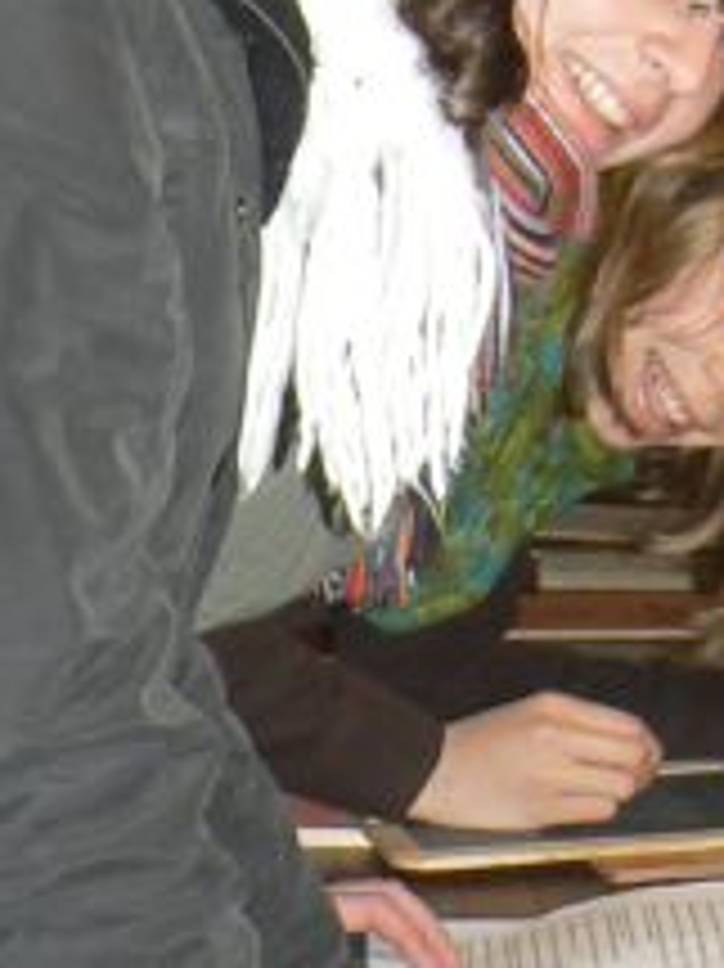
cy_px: 320
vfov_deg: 13.2
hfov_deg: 9.9
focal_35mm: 149
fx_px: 4159
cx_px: 274
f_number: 2.8
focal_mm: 6.1
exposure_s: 1/30
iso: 100
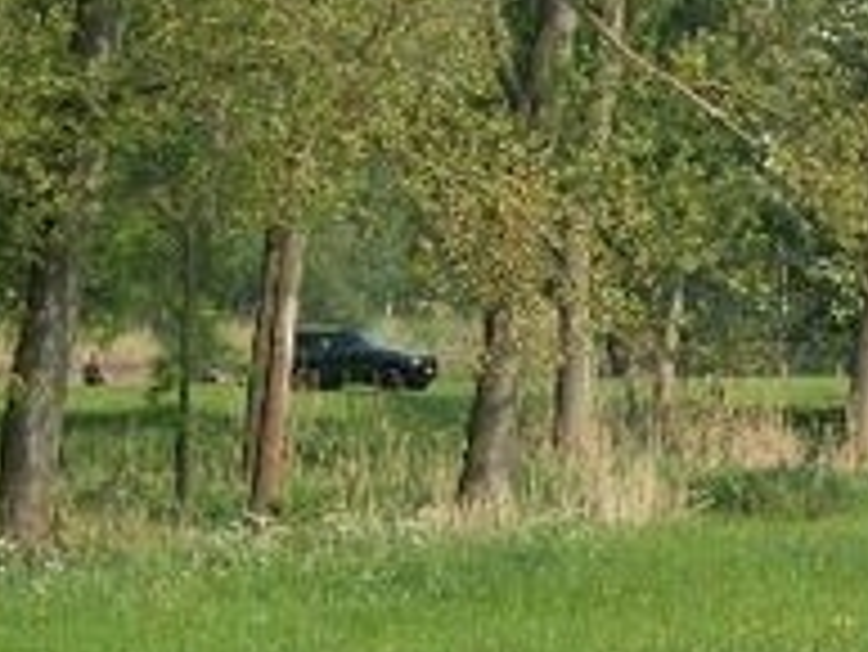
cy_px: 369
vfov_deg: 7.7
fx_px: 4843
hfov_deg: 10.0
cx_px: 1129
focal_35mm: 193
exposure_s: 1/640
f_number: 4.1
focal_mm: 11
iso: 80
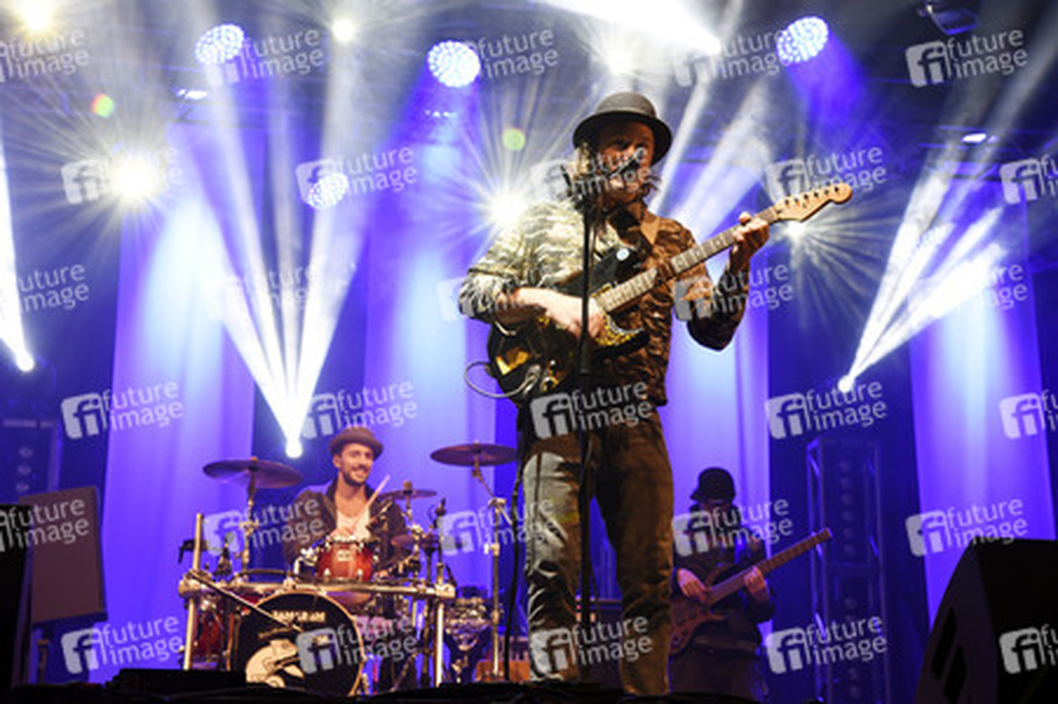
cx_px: 529
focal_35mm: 70
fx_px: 2056
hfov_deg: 28.9
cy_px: 352
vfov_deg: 19.4
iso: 1000
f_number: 6.3
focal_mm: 70
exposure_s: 1/100
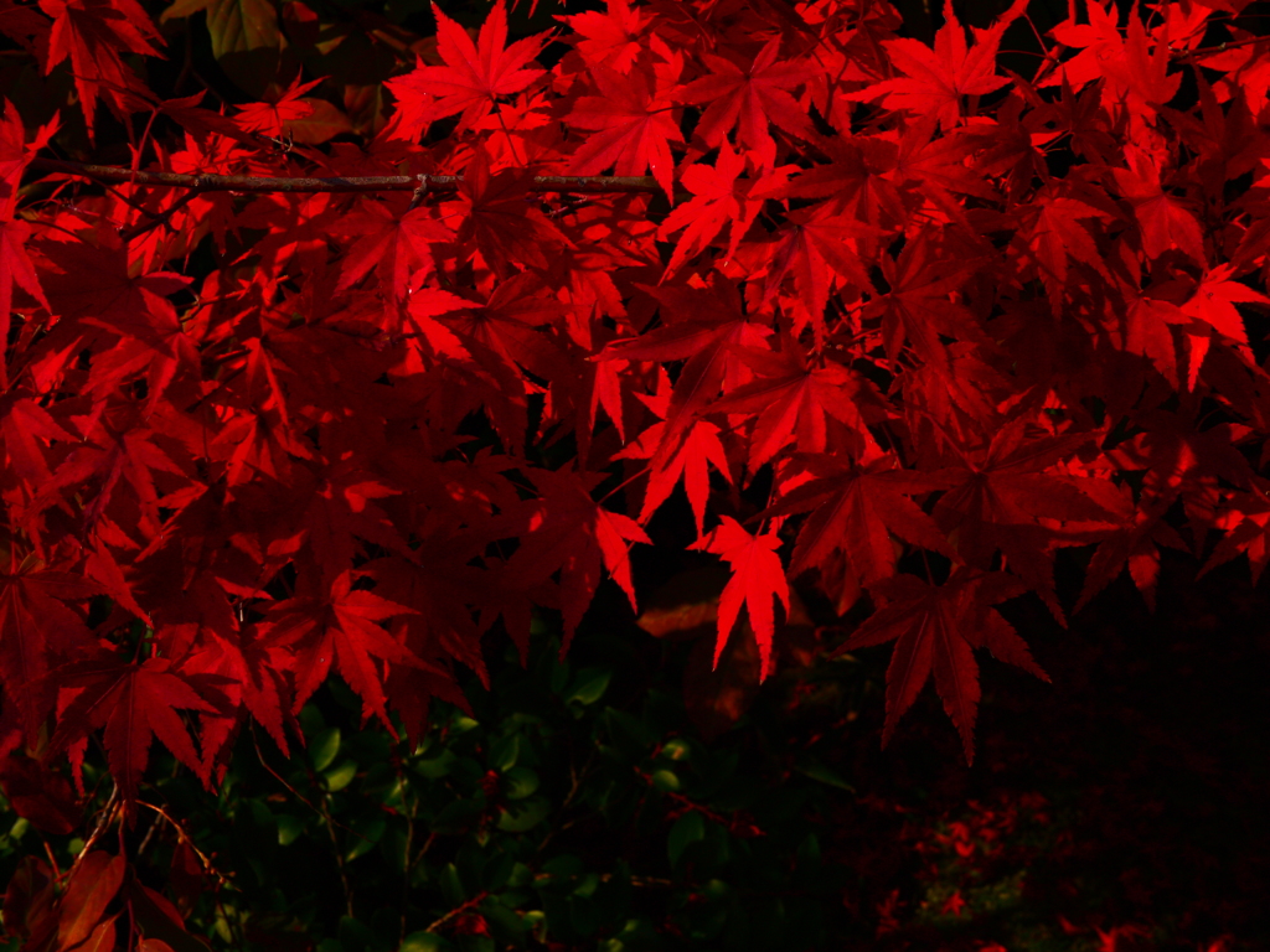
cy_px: 476
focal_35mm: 50
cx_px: 635
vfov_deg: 29.1
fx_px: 1834
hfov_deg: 38.2
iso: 160
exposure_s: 1/320
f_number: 11
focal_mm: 25
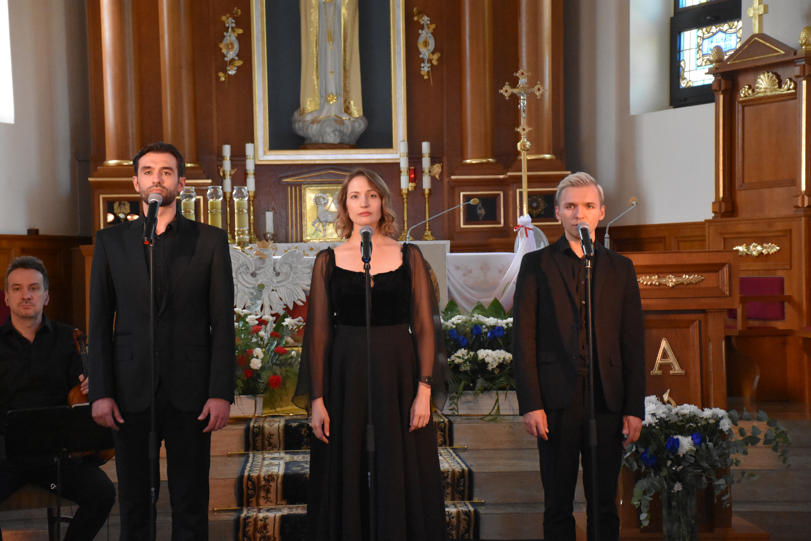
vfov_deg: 14.7
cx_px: 406
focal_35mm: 93
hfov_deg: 21.9
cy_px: 270
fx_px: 2095
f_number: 5
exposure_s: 1/250
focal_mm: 62
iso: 5000
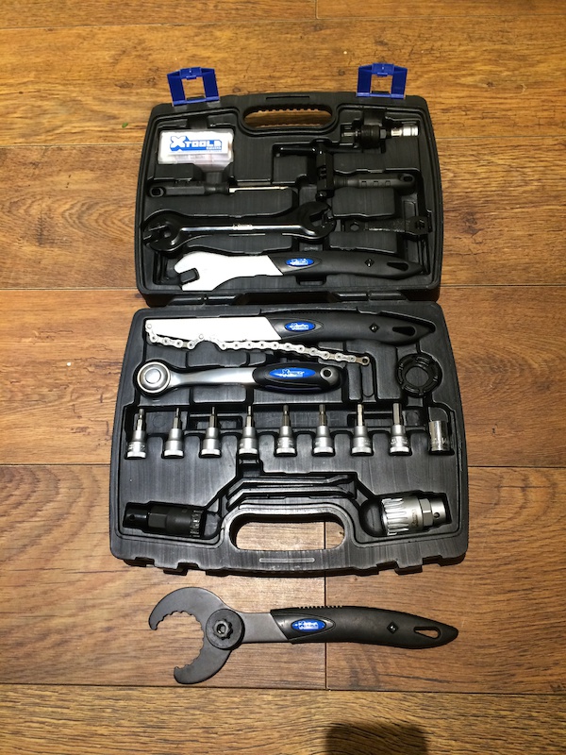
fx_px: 632
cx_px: 283
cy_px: 378
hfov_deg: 48.2
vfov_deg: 61.7
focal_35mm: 29
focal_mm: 4.15
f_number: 2.2
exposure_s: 1/33
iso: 200
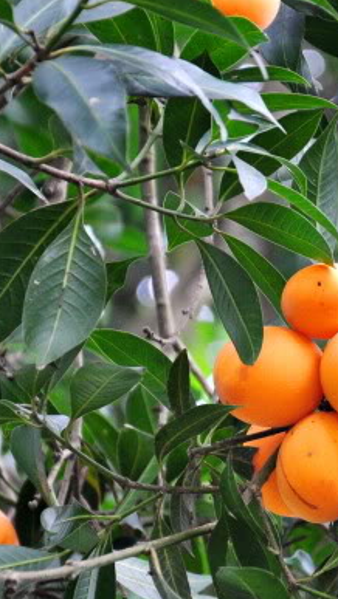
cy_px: 395
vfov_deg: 6.3
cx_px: 336
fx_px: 5413
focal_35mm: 340
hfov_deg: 3.6
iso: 560
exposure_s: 1/80
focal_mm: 105
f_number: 5.6
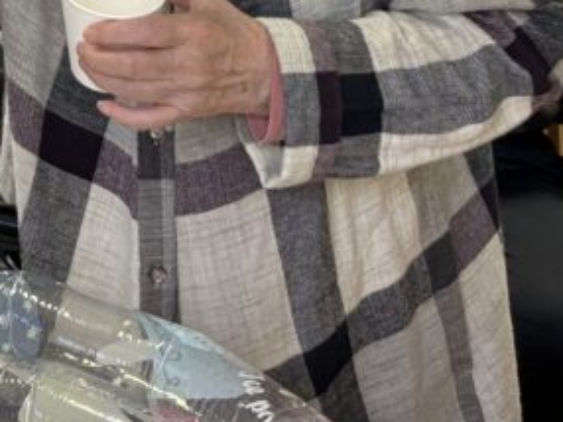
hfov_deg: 20.3
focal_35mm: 91
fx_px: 1479
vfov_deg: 14.9
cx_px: -98
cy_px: -241
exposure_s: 1/122
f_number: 1.6
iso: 125
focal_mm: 5.96
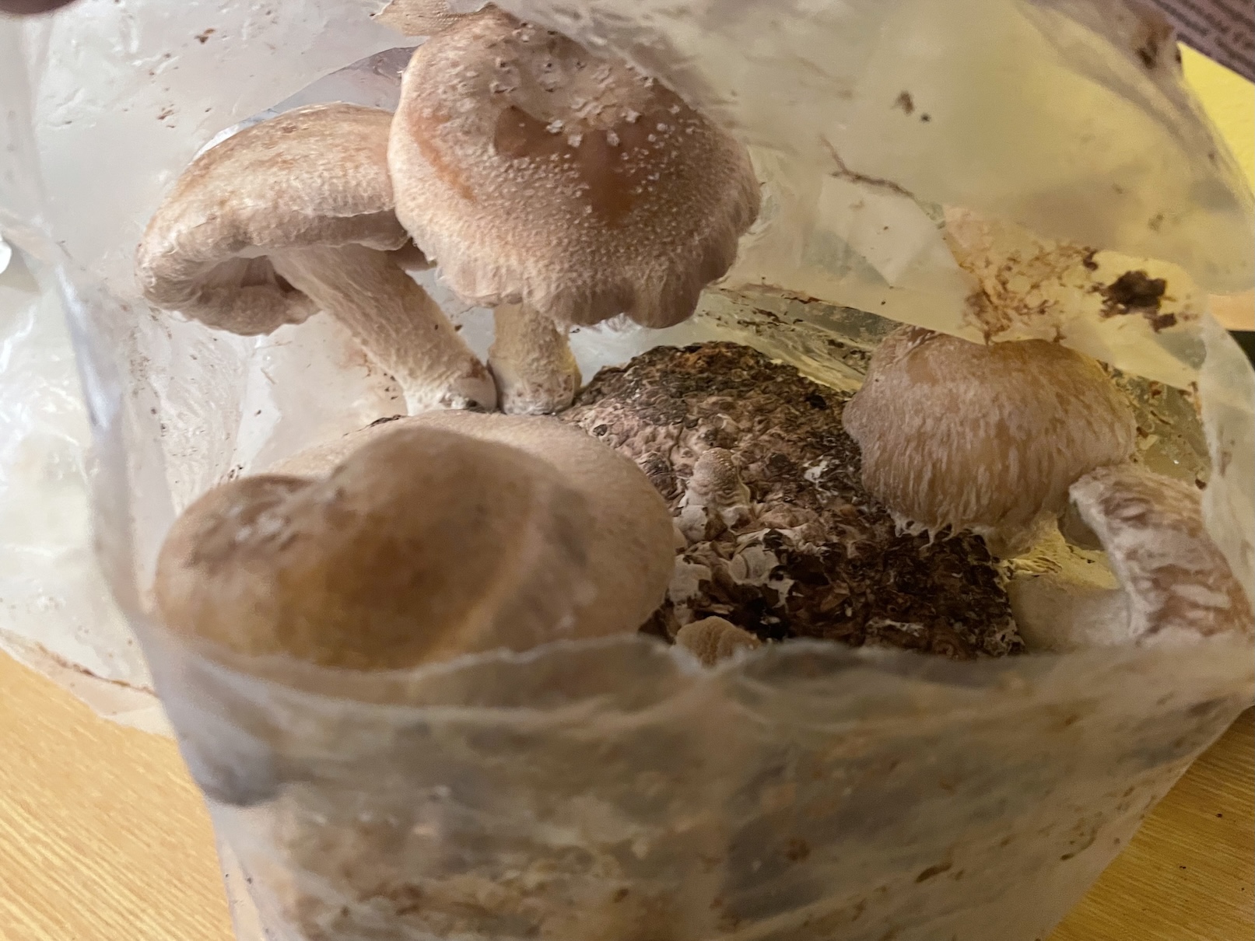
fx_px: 943
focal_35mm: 26
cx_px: 628
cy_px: 470
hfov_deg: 67.3
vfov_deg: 53.1
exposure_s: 1/25
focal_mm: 4.2
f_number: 1.6
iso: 500
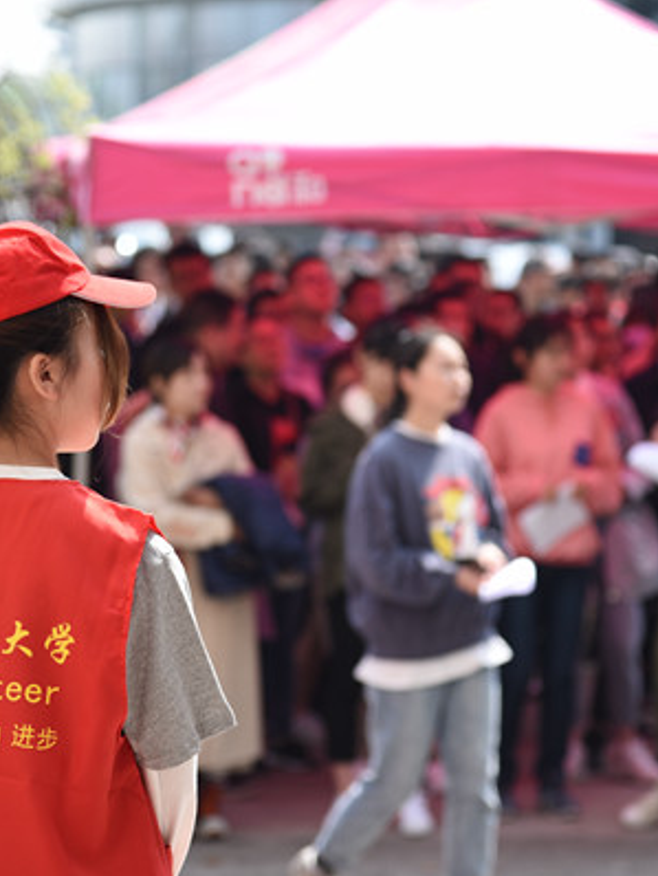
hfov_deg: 8.5
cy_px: 439
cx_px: 323
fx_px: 4405
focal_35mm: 174
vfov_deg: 11.4
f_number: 4
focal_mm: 120
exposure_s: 1/500
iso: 200
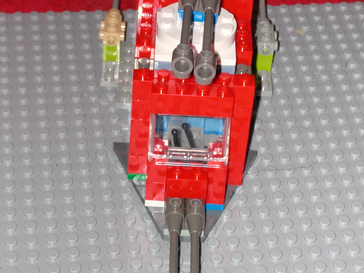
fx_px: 1167
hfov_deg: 17.7
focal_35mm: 111
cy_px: 136
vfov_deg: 13.3
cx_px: 182
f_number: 8
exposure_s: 1/59.9
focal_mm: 16.8
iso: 100
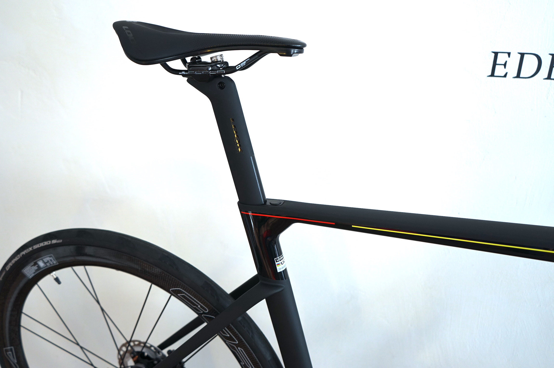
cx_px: 277
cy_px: 184
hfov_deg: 65.5
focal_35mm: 28
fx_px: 430
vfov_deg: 46.3
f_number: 4
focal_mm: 28
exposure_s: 1/160
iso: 320
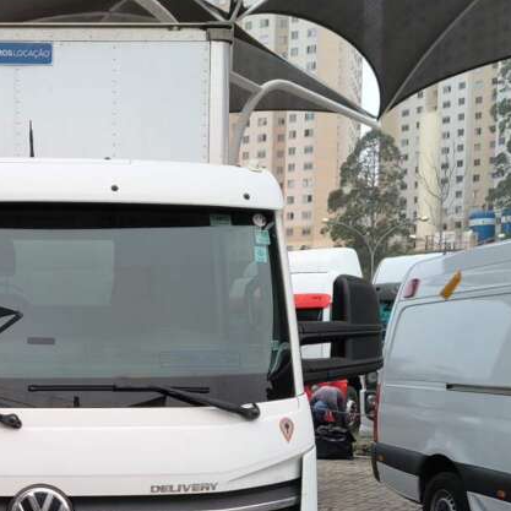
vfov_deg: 30.3
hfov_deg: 29.2
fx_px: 919
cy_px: 408
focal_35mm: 55
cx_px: 9
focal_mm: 5.56
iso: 100
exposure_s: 1/200
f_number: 1.8
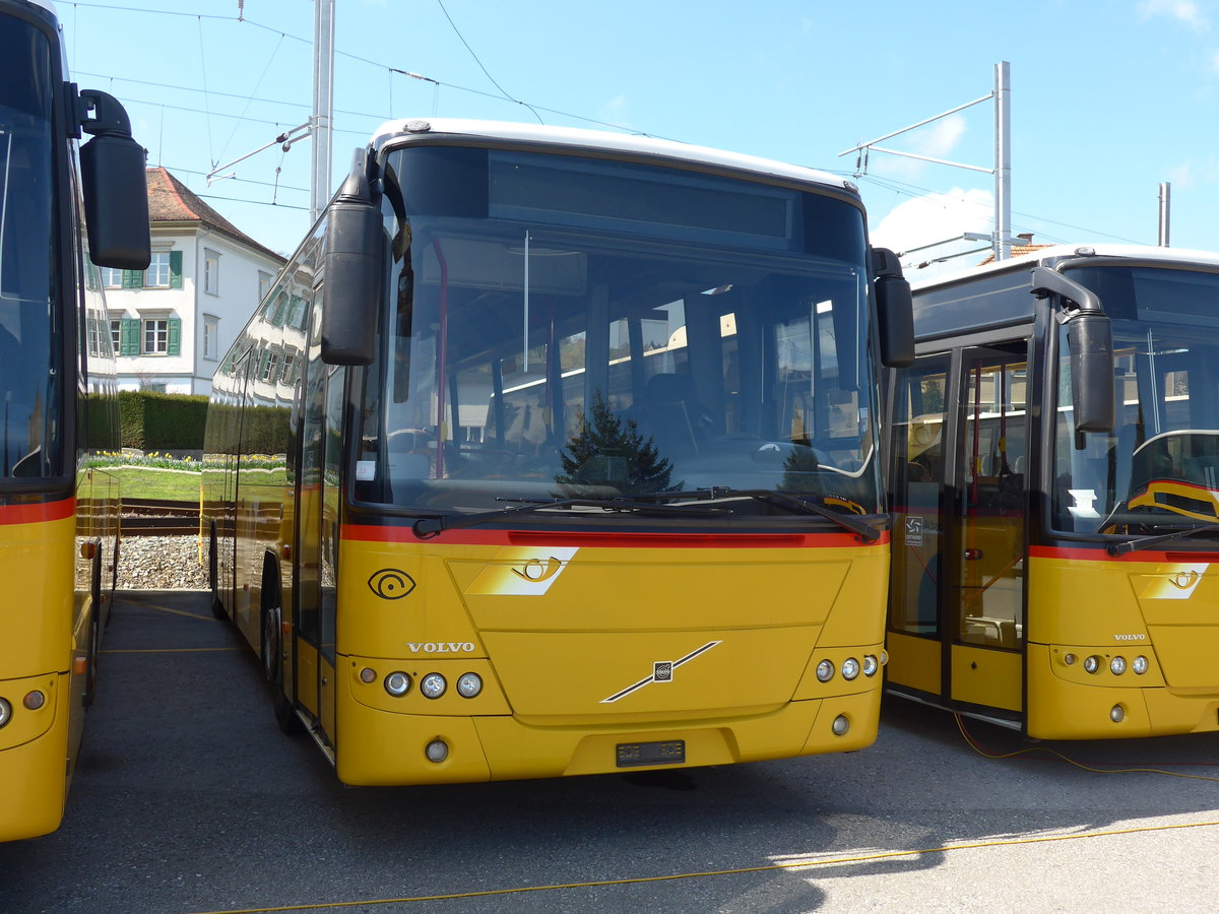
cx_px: 610
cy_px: 457
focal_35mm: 34
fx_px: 1197
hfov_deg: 54.0
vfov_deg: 41.8
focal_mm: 7
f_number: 2.8
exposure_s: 1/500
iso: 80
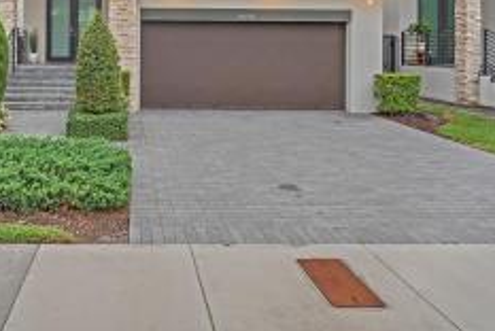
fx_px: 388
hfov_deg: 61.8
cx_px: 130
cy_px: 45
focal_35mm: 28
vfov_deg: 43.1
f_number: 8
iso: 320
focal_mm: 14.6
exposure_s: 1/125
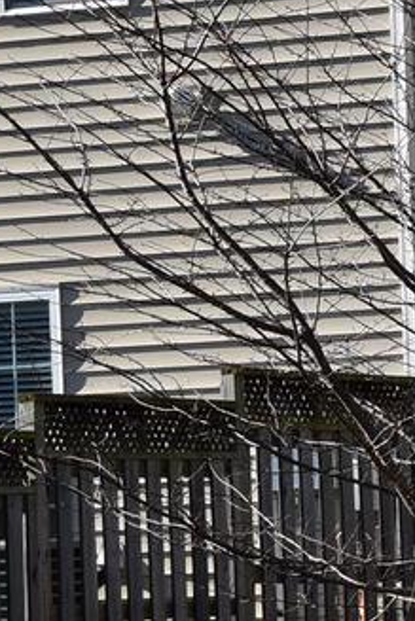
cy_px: 93
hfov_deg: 4.1
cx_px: -113
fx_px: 5821
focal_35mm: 337
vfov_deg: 6.1
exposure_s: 1/400
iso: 400
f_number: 11
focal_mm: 48
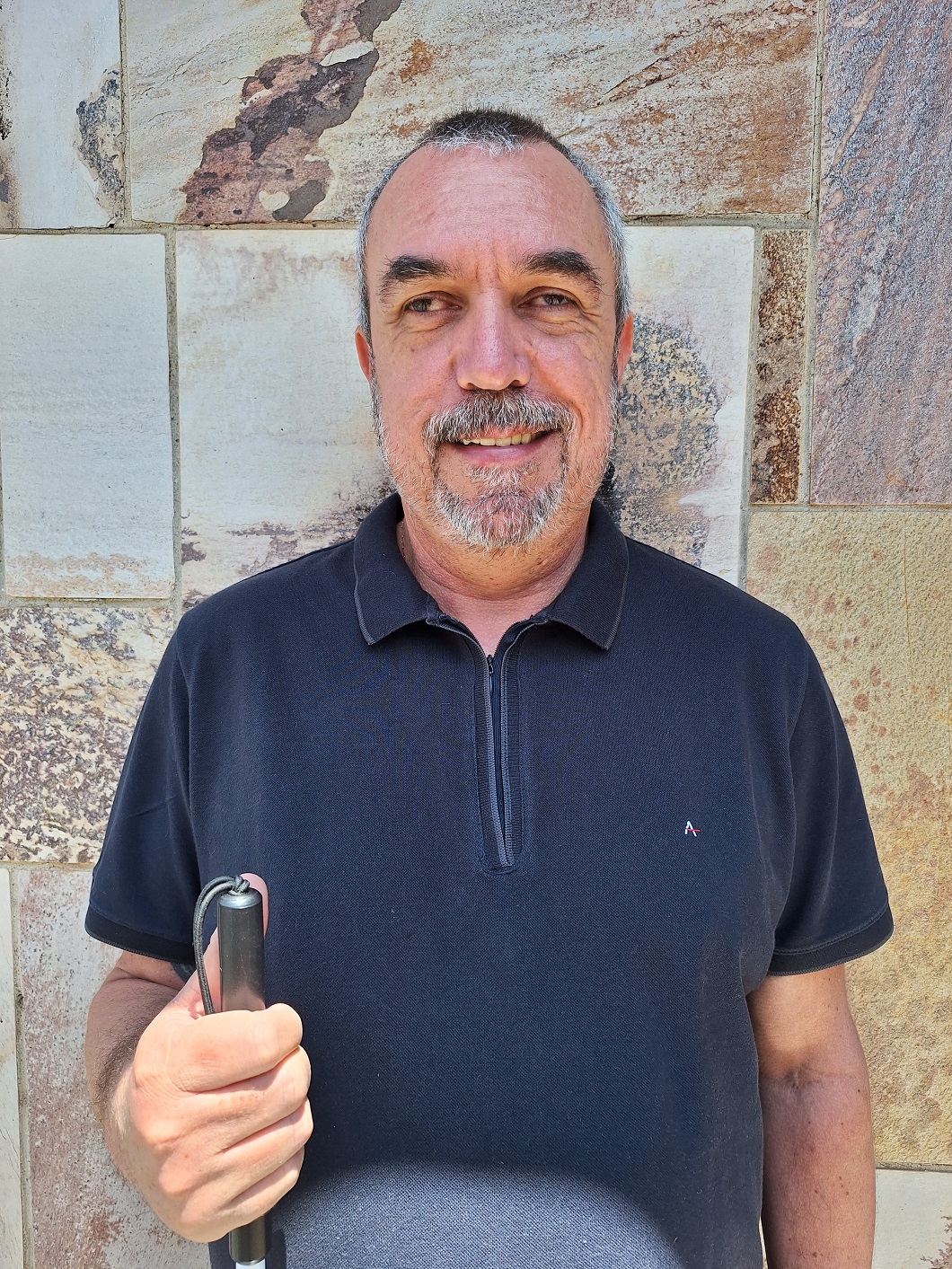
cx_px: 476
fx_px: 843
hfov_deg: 58.9
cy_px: 634
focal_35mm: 23
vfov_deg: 73.9
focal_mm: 5.54
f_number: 1.8
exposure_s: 1/495
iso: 40
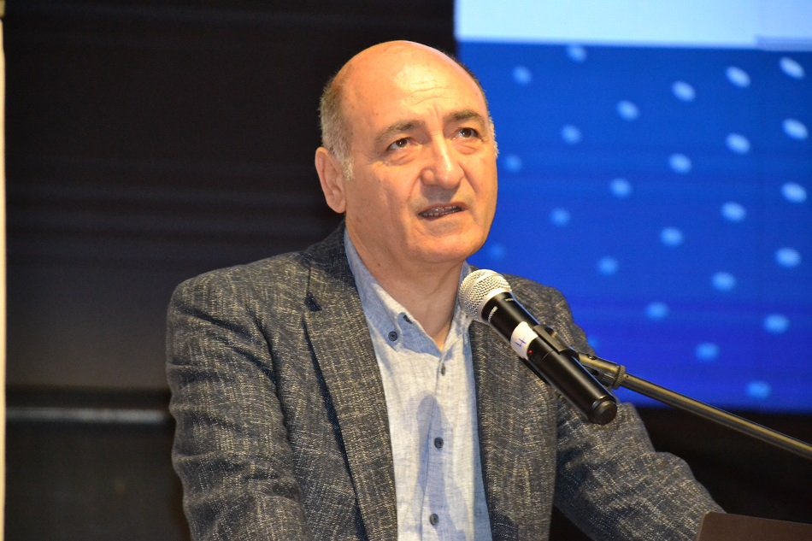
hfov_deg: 10.2
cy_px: 270
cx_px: 406
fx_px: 4566
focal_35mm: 202
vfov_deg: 6.8
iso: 3200
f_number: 5.6
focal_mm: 135
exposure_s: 1/60
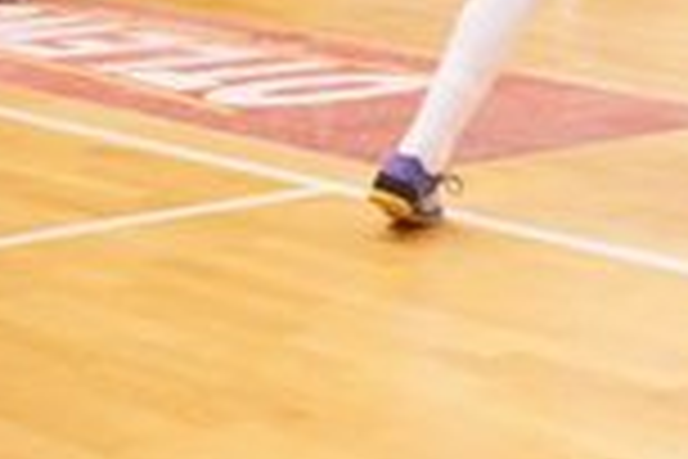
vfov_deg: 12.0
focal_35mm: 108
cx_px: 1349
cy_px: -261
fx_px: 2066
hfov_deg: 15.4
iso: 6400
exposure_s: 1/400
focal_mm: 17
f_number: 5
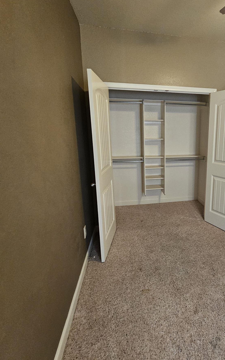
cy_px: 171
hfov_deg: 61.3
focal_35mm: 18
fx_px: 177
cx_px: 169
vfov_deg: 91.0
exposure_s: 1/40
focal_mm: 2.2
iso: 400
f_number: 2.2
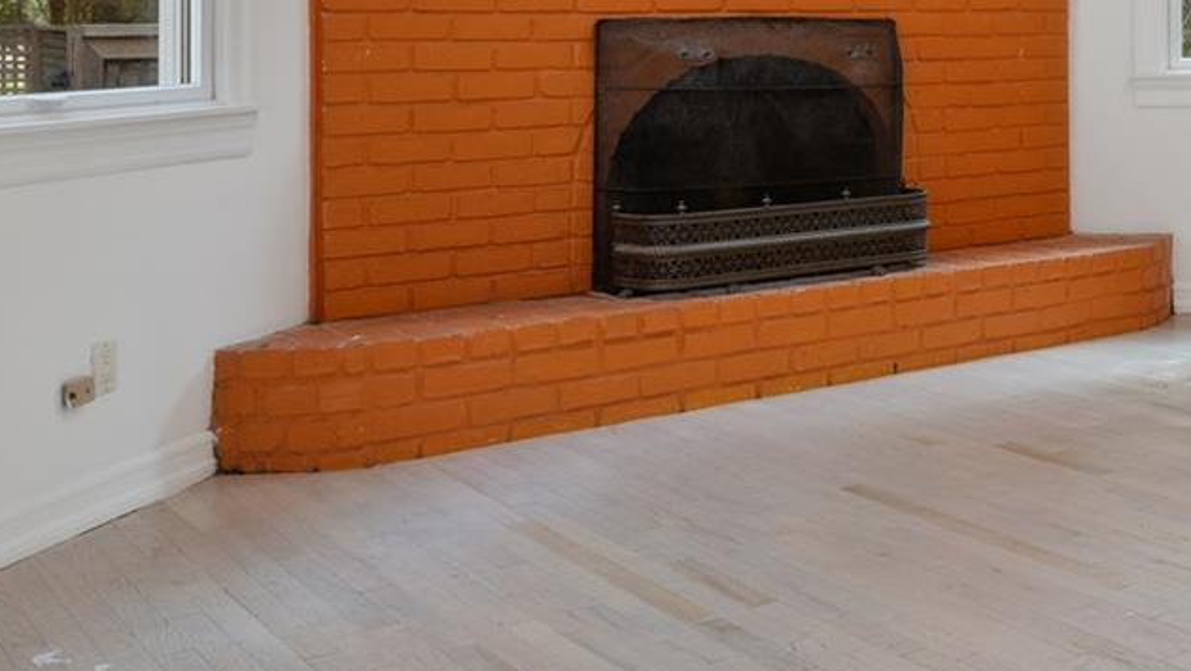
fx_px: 1611
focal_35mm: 51
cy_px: 17
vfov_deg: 22.7
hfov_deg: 33.7
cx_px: 1395
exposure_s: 1/40
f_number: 8
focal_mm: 15
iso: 500
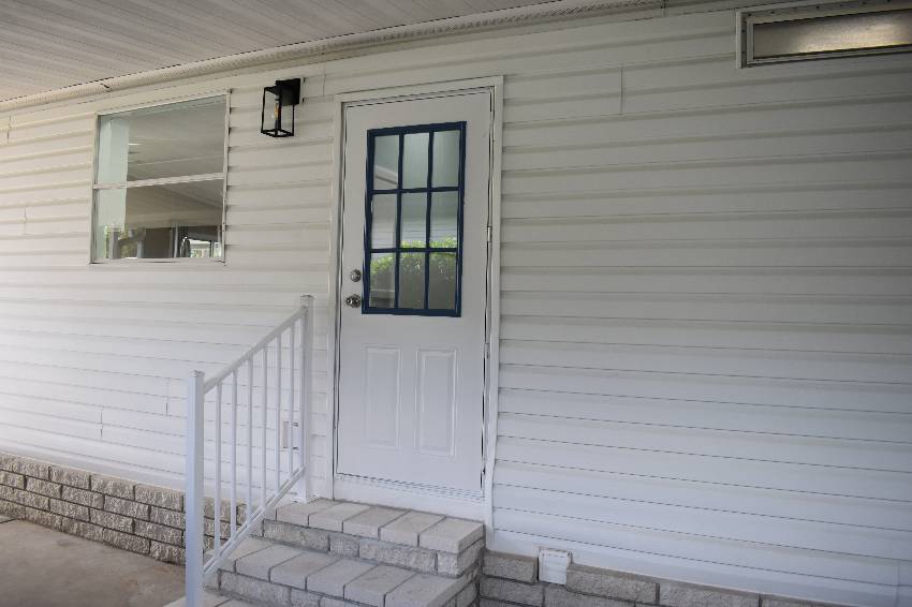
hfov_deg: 67.4
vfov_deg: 47.9
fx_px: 684
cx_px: 456
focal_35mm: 27
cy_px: 304
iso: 400
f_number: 5
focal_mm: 18
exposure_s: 1/250
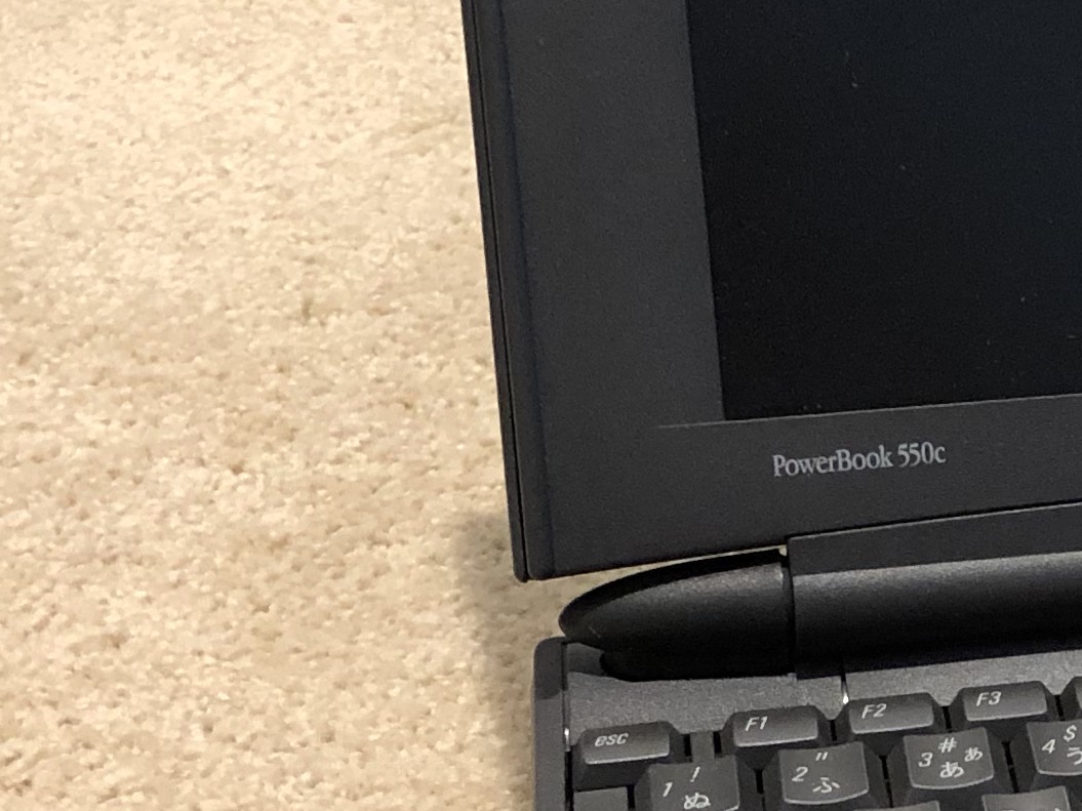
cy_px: 515
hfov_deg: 17.1
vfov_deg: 13.8
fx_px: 3344
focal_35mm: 107
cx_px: 1477
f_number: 1.8
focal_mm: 3.99
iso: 100
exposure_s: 1/12
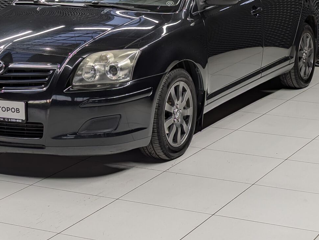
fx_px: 877
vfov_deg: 15.4
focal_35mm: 95
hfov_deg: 20.6
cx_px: 171
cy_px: 16
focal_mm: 6.81
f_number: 1.85
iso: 42
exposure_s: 1/123
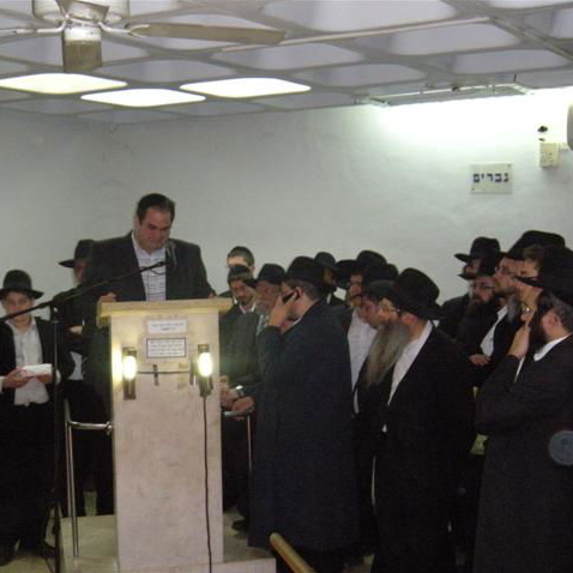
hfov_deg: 29.5
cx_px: 246
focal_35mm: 58
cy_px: 286
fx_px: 1086
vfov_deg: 29.6
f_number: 4.1
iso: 510
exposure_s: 1/30
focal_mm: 8.2
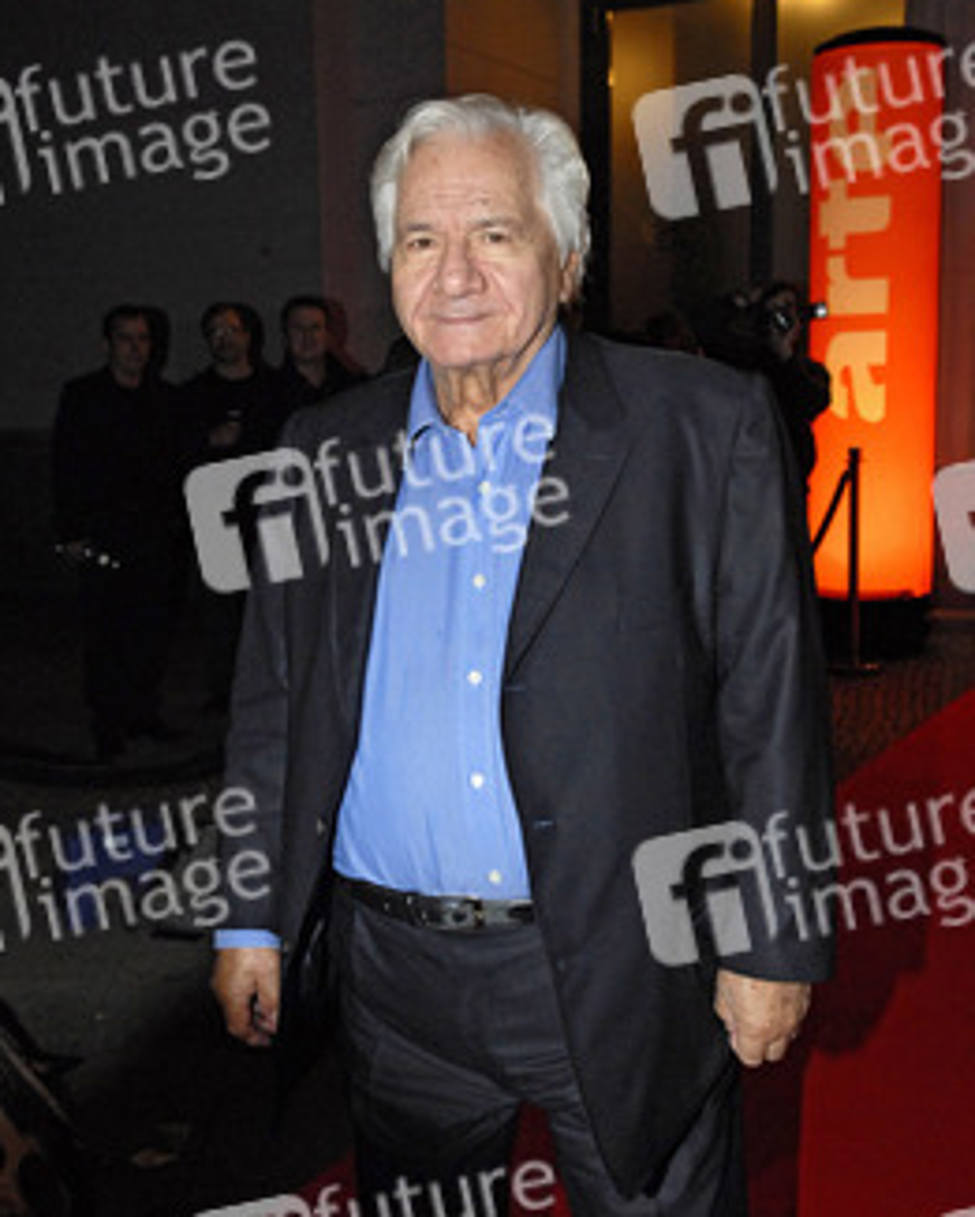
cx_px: 489
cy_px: 691
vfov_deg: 41.1
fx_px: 1622
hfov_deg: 33.4
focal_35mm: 45
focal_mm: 26
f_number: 5.6
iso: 800
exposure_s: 1/125
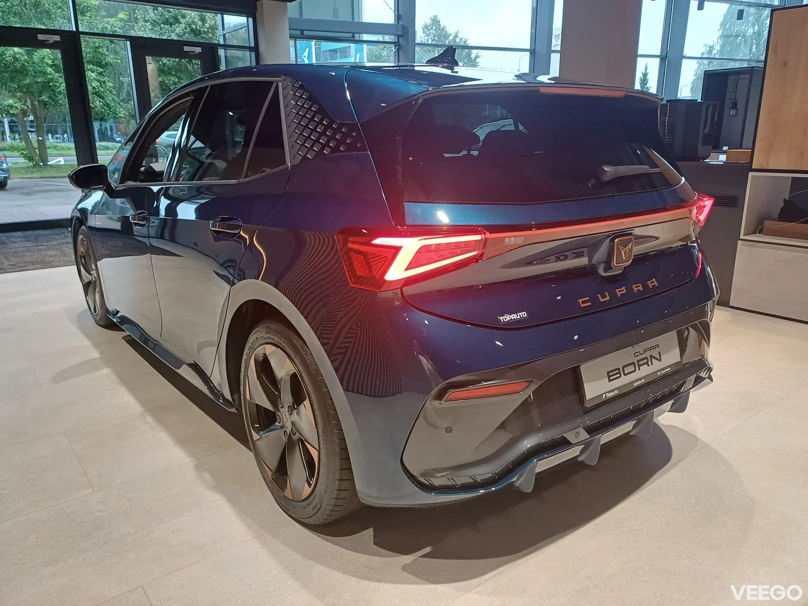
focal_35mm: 25
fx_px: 584
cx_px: 404
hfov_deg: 69.4
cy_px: 303
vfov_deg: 54.9
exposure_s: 1/50
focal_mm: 4.65
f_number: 1.8
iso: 200
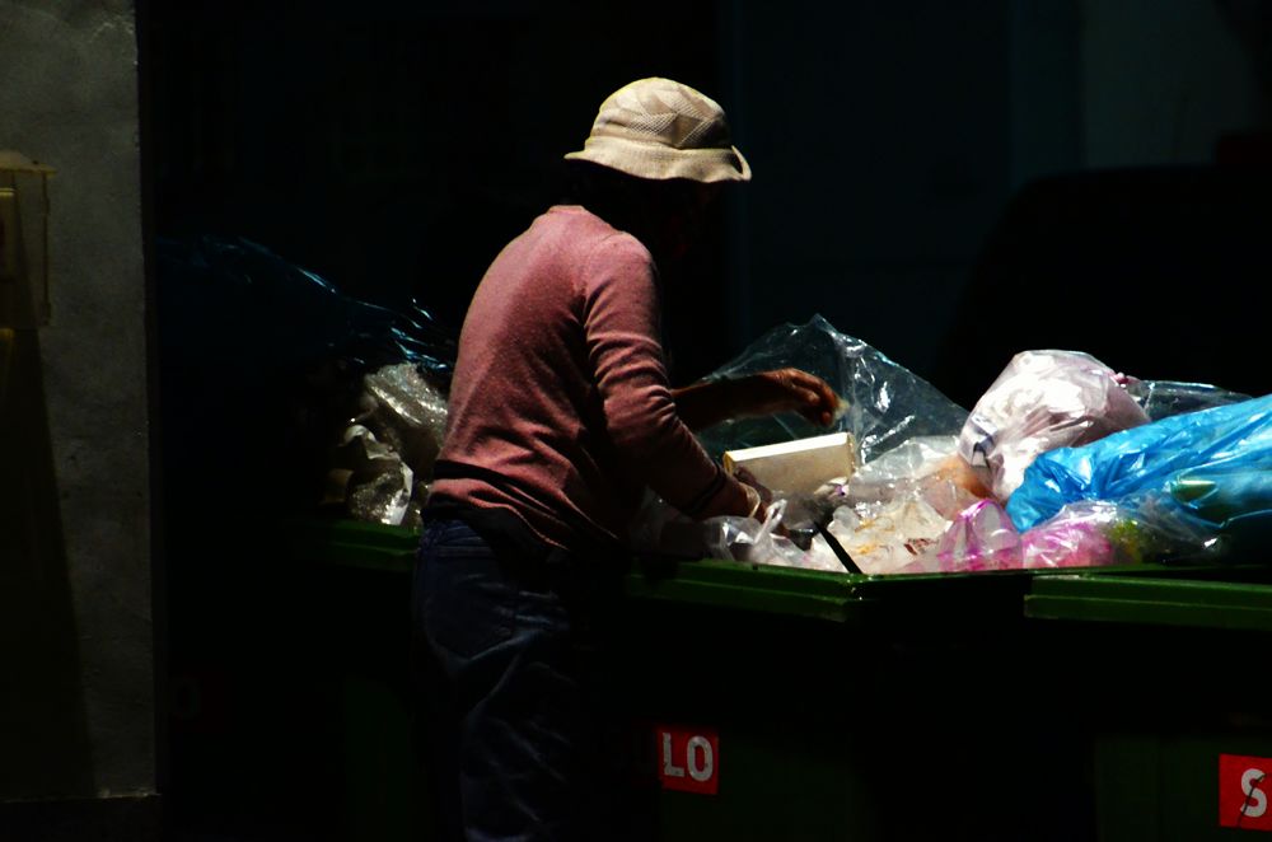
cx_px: 636
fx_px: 15865
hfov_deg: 4.6
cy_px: 421
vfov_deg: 3.0
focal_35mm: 450
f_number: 6.3
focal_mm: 300
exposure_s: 1/40
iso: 2000
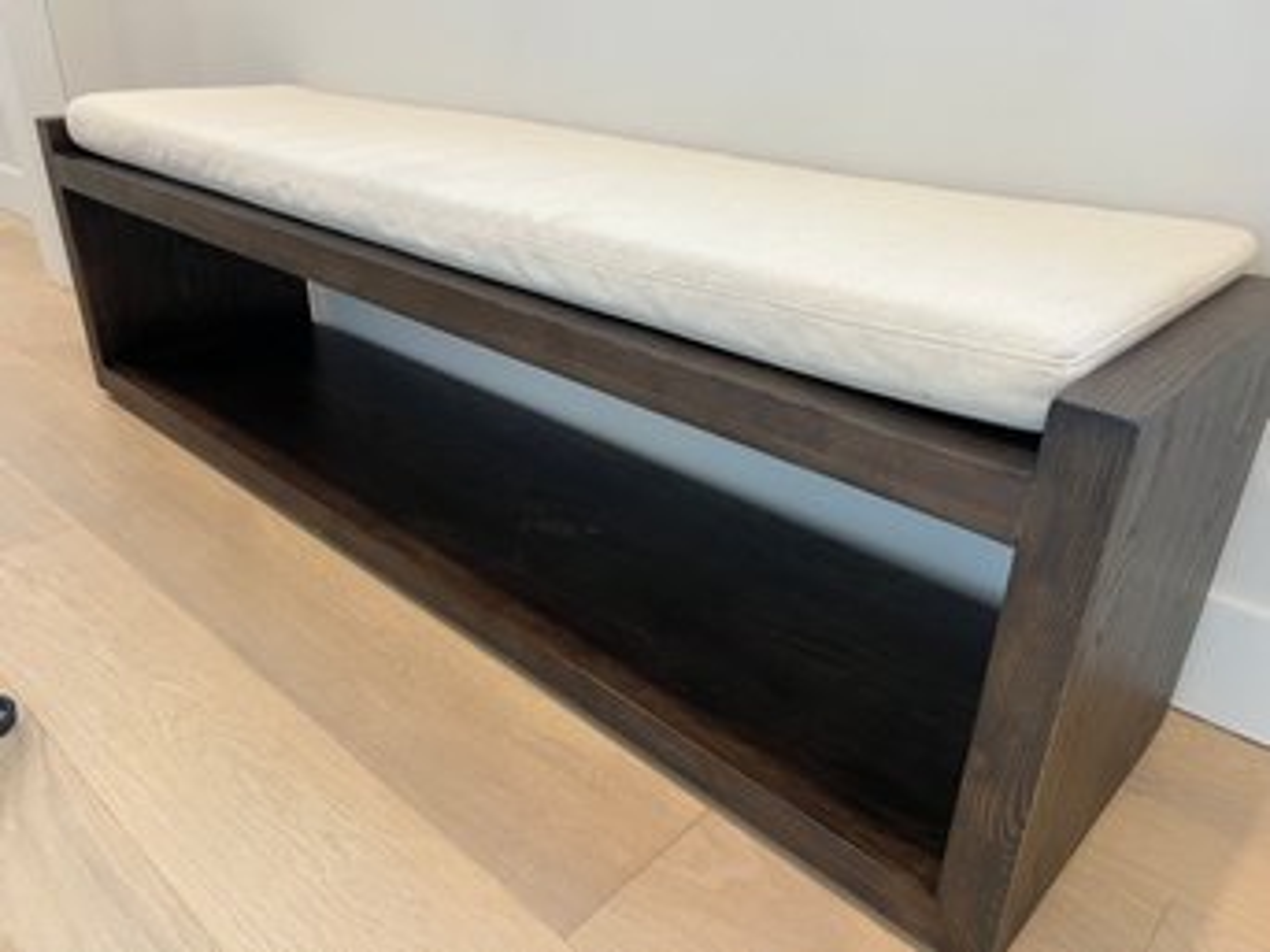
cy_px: 476
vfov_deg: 53.0
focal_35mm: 26
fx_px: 954
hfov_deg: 67.3
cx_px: 635
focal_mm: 5.7
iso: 125
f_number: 1.5
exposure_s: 1/60
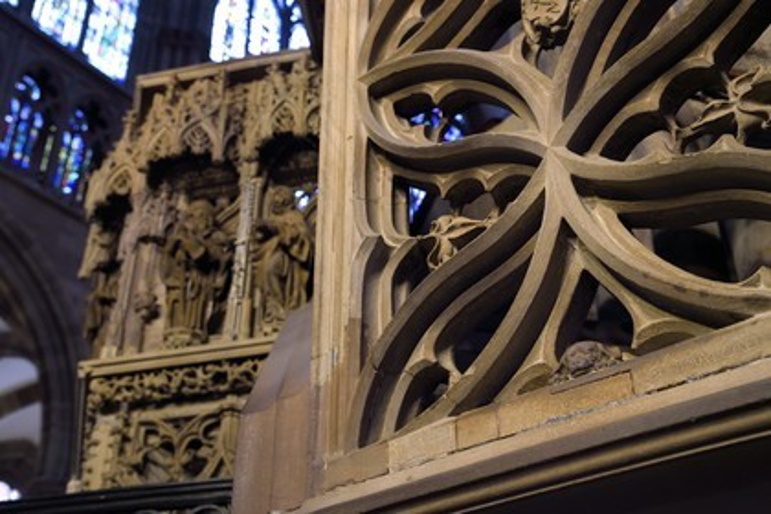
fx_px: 964
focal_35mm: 45
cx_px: 386
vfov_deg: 29.9
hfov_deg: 43.6
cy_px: 257
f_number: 6.3
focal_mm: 45
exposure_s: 1/13
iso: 1600
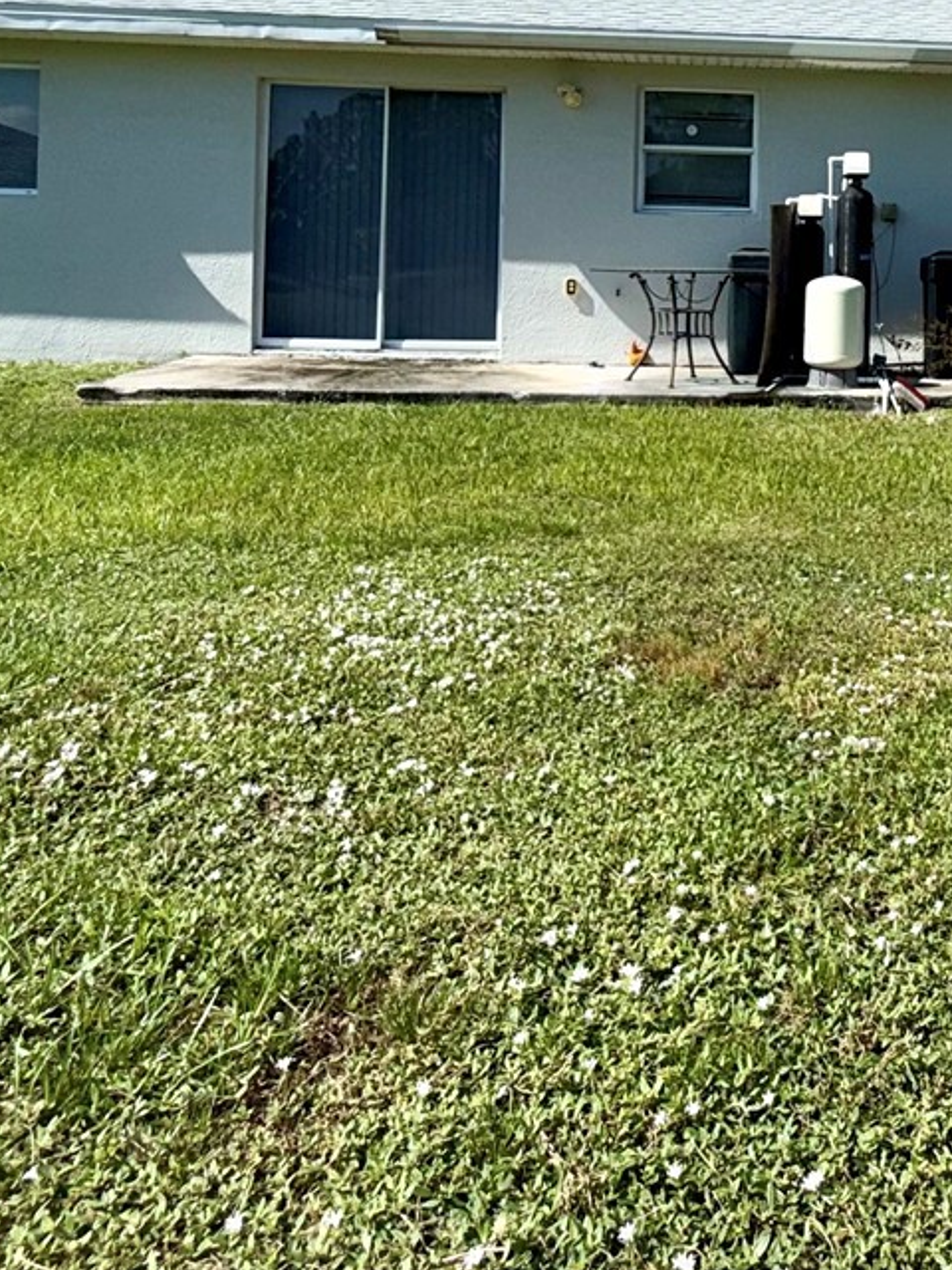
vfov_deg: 49.6
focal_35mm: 35
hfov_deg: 38.3
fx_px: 1283
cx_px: 833
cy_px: 256
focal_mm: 2.22
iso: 16
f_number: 2.2
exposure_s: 1/1431
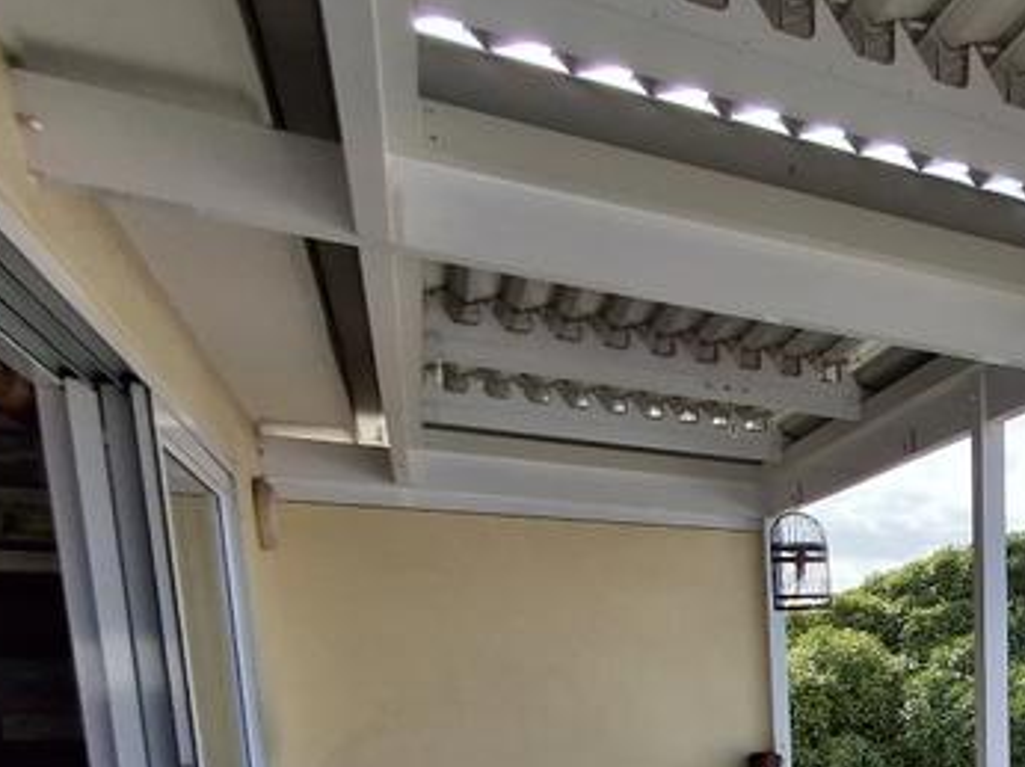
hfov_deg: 41.4
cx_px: 1093
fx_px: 1095
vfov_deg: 33.3
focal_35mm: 37
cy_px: 859
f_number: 2.2
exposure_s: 1/2433
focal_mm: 1.64
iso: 40
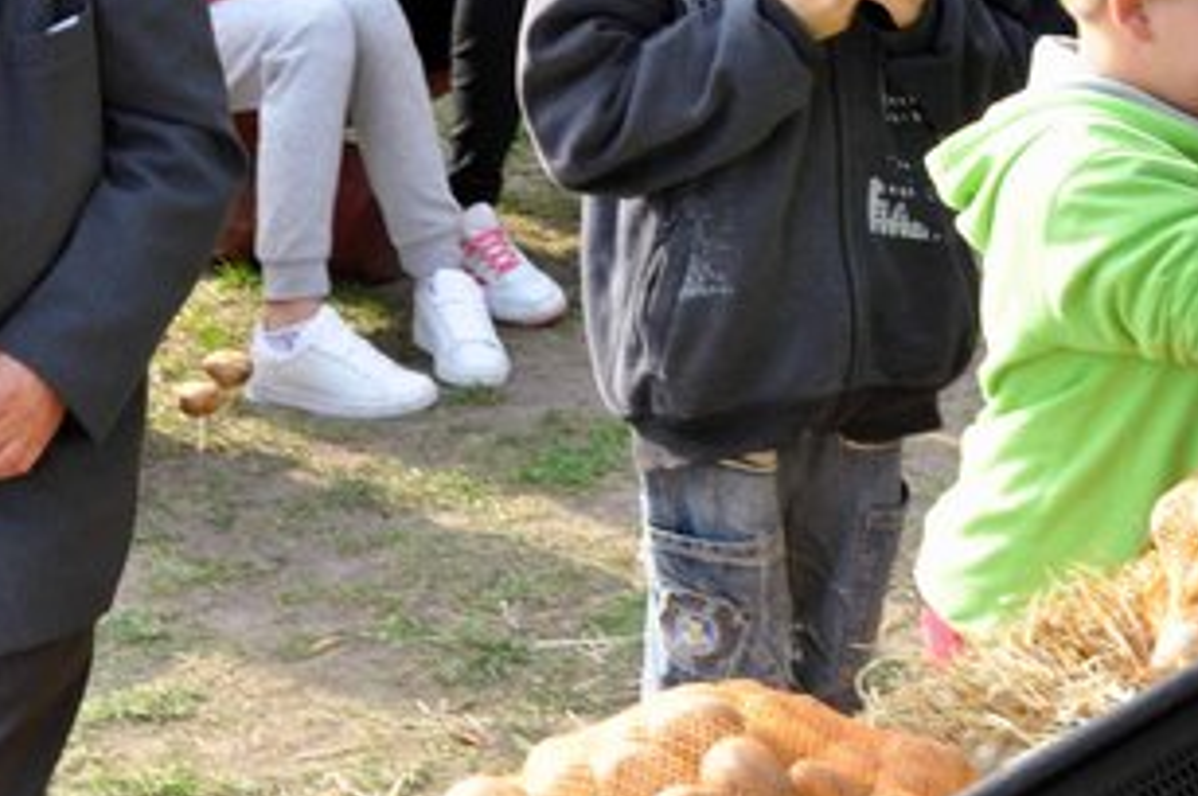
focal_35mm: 165
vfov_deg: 8.3
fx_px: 5485
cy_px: 0
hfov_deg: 12.5
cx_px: 734
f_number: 14
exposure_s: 1/60
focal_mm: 52
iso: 500
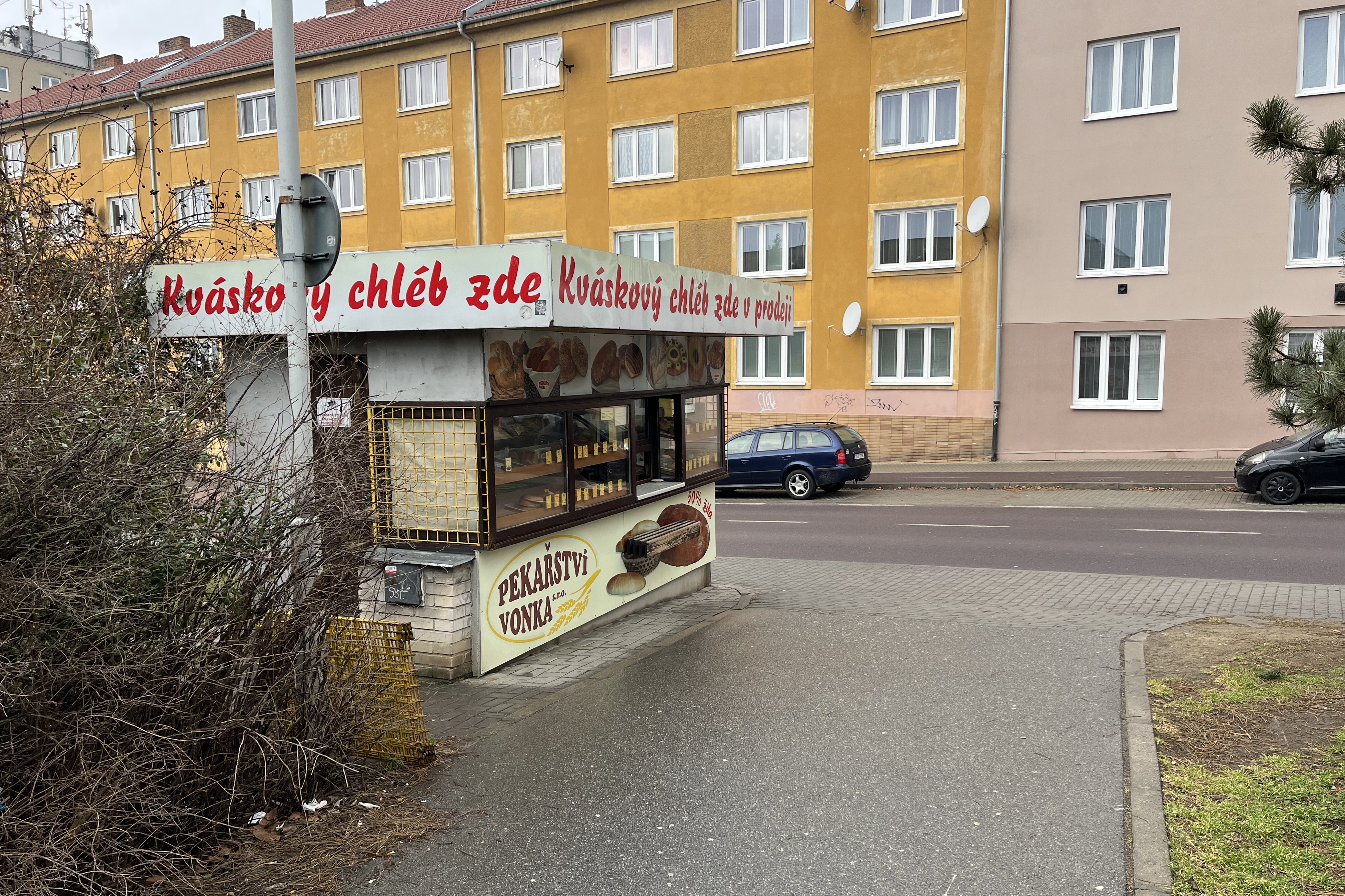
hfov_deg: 65.5
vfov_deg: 46.4
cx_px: 696
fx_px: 1046
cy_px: 458
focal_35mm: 28
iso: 50
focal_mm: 5.1
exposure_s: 1/442
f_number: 1.6
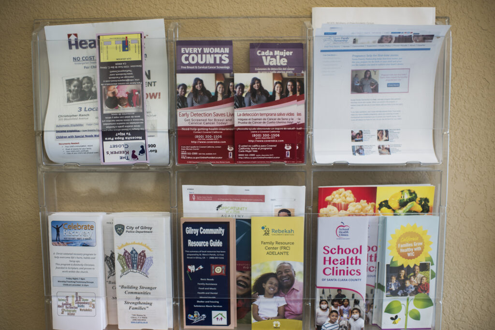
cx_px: 248
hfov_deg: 54.4
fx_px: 481
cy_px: 165
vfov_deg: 37.9
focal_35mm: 35
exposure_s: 1/80
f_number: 2.2
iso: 100
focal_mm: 35
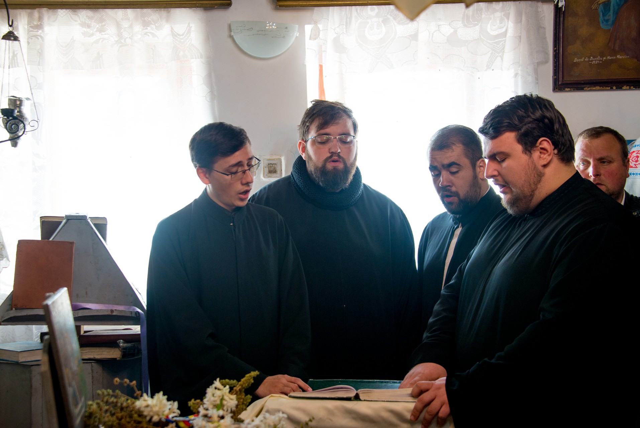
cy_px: 214
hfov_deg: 34.5
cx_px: 320
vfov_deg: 23.4
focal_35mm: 58
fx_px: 1032
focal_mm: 58
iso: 800
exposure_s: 1/80
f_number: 4.5
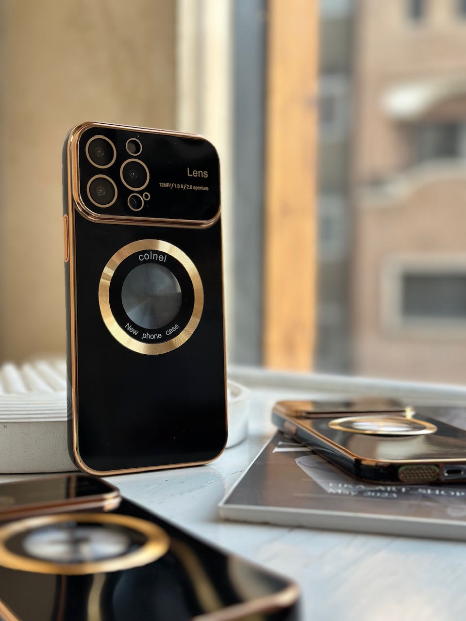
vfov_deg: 39.7
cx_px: 233
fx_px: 862
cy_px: 310
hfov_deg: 30.3
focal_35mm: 48
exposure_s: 1/230
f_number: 1.78
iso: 80
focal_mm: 6.86
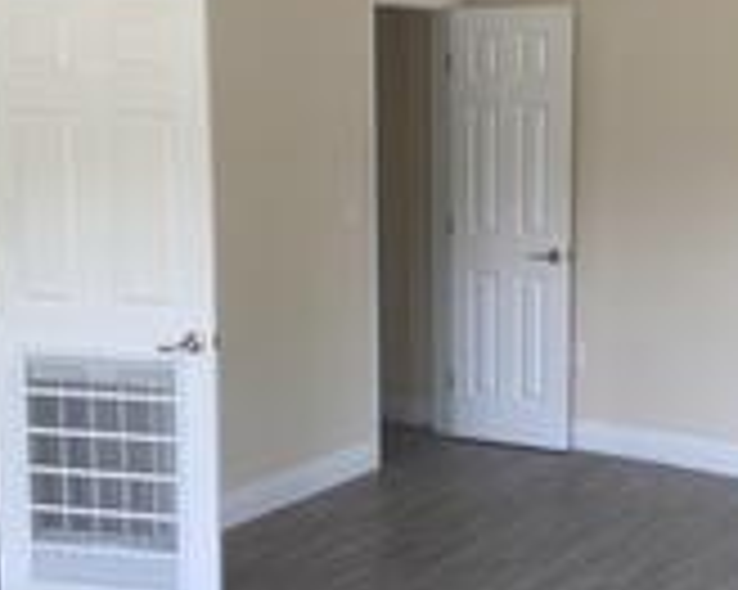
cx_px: 477
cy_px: 333
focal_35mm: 62
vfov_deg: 24.6
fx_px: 1353
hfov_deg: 30.3
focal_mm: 4.25
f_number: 1.8
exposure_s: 1/121
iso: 64
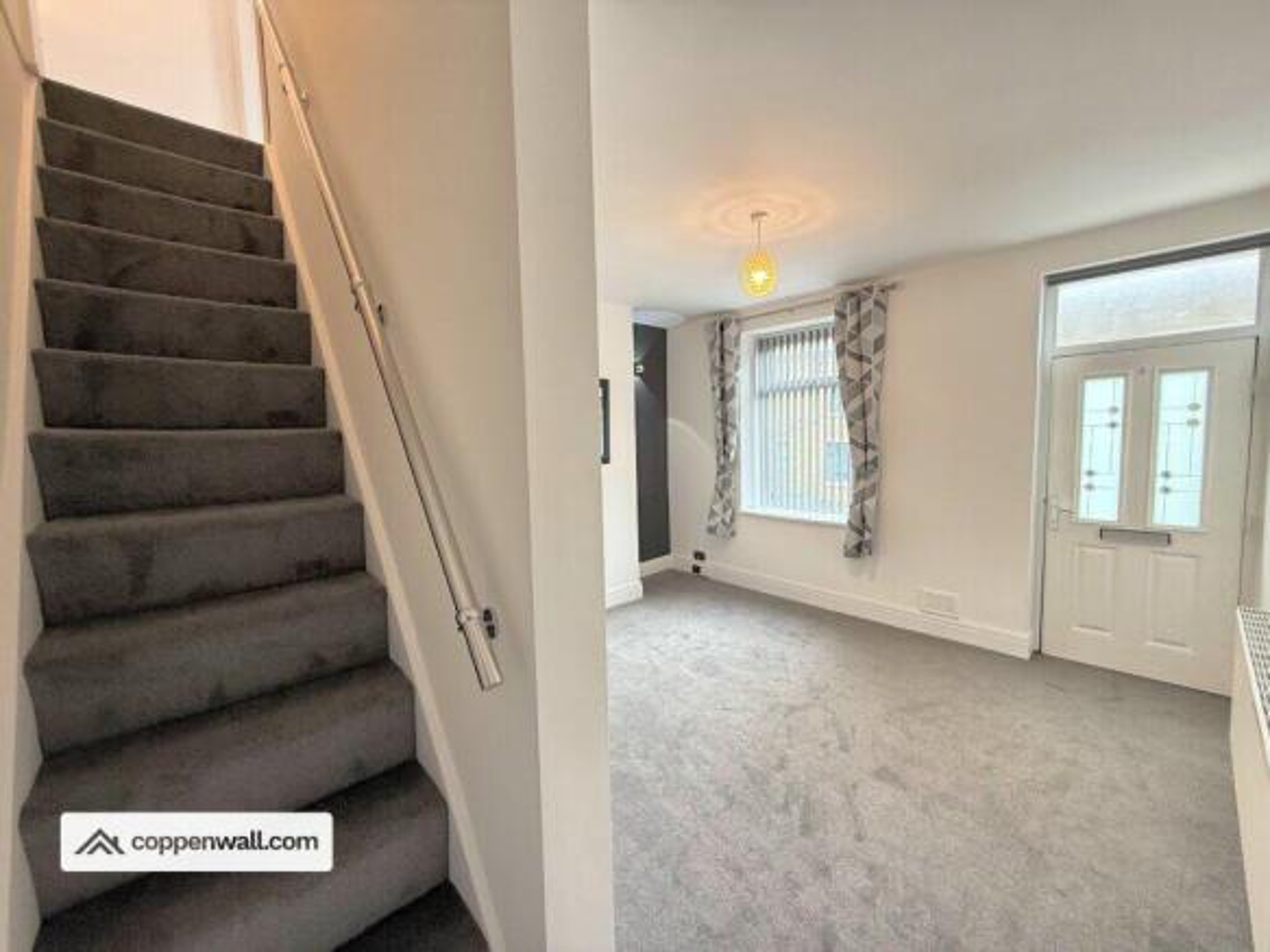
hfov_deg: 102.1
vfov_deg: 85.7
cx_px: 635
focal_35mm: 14
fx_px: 514
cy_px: 476
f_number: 2.2
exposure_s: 1/100
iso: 160
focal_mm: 2.22
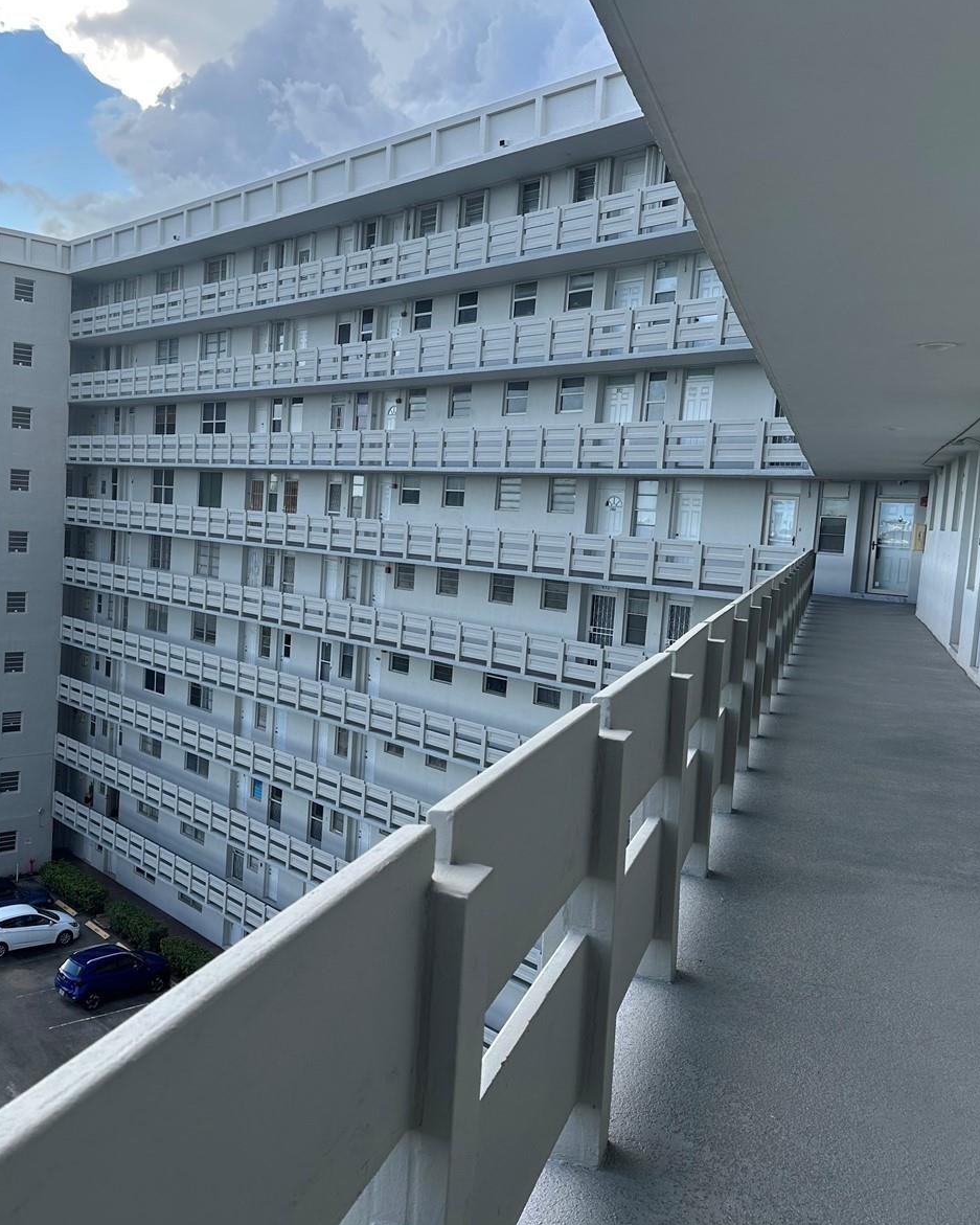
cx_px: 331
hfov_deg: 45.1
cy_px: 607
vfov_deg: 55.7
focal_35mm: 32
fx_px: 1160
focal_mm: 6.86
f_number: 1.78
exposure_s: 1/962
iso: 80
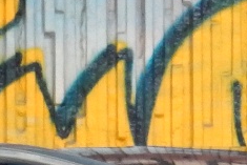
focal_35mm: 1337
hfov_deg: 1.5
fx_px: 9179
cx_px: 267
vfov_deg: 1.0
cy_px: 462
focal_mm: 34.5
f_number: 6.3
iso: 360
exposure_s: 1/30
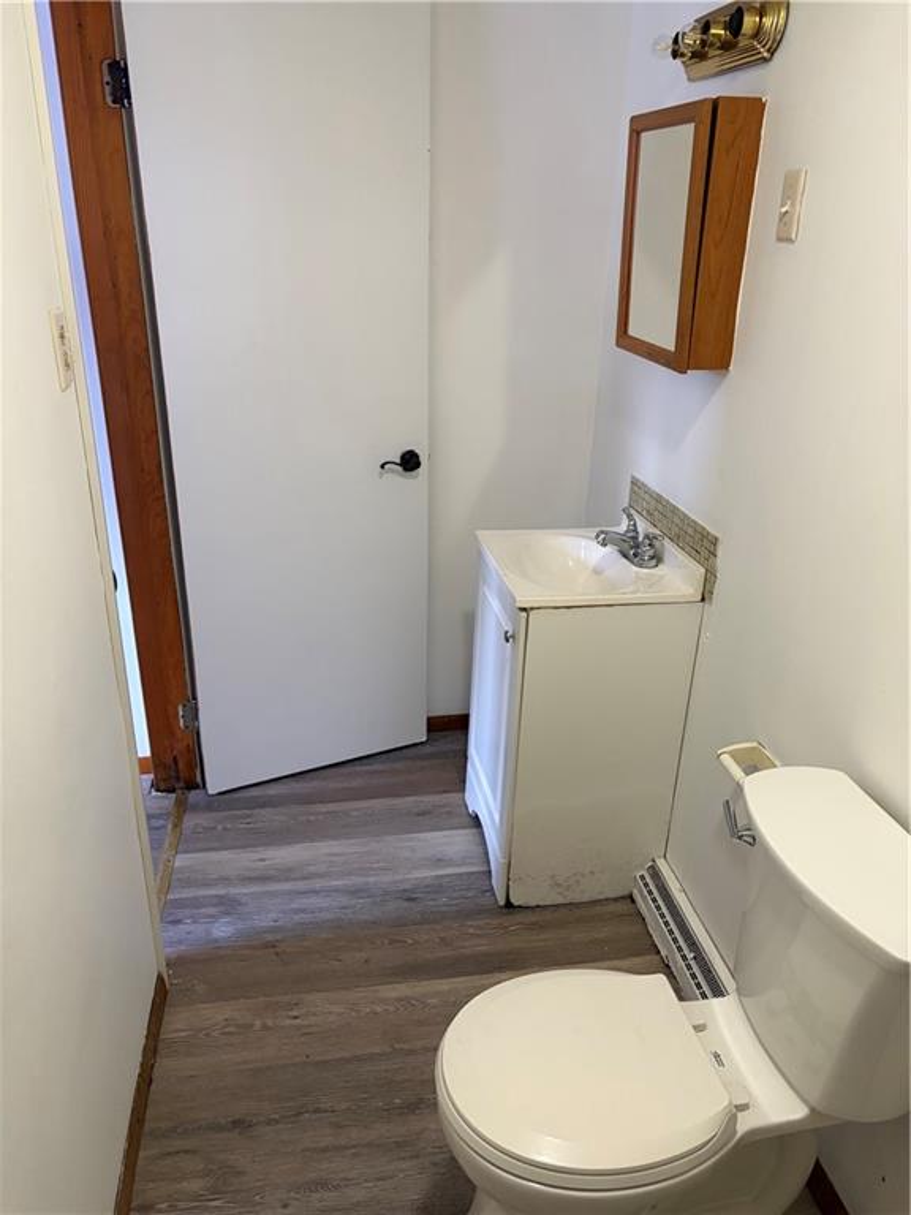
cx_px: 456
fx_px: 912
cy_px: 608
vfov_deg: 67.3
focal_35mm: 26
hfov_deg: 53.1
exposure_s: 1/60
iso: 320
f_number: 1.6
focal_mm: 5.96
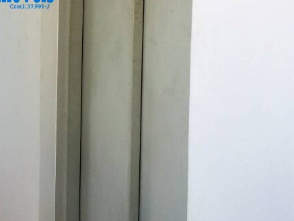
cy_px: -29
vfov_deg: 20.5
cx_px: -18
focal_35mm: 68
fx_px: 578
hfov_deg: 26.6
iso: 32
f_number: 2.2
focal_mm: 4.15
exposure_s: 1/477
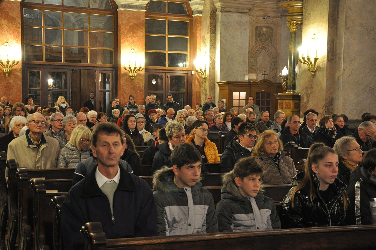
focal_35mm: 60
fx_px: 626
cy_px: 125
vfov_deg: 22.6
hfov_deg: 33.4
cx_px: 188
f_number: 6.3
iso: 800
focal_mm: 40
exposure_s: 1/13
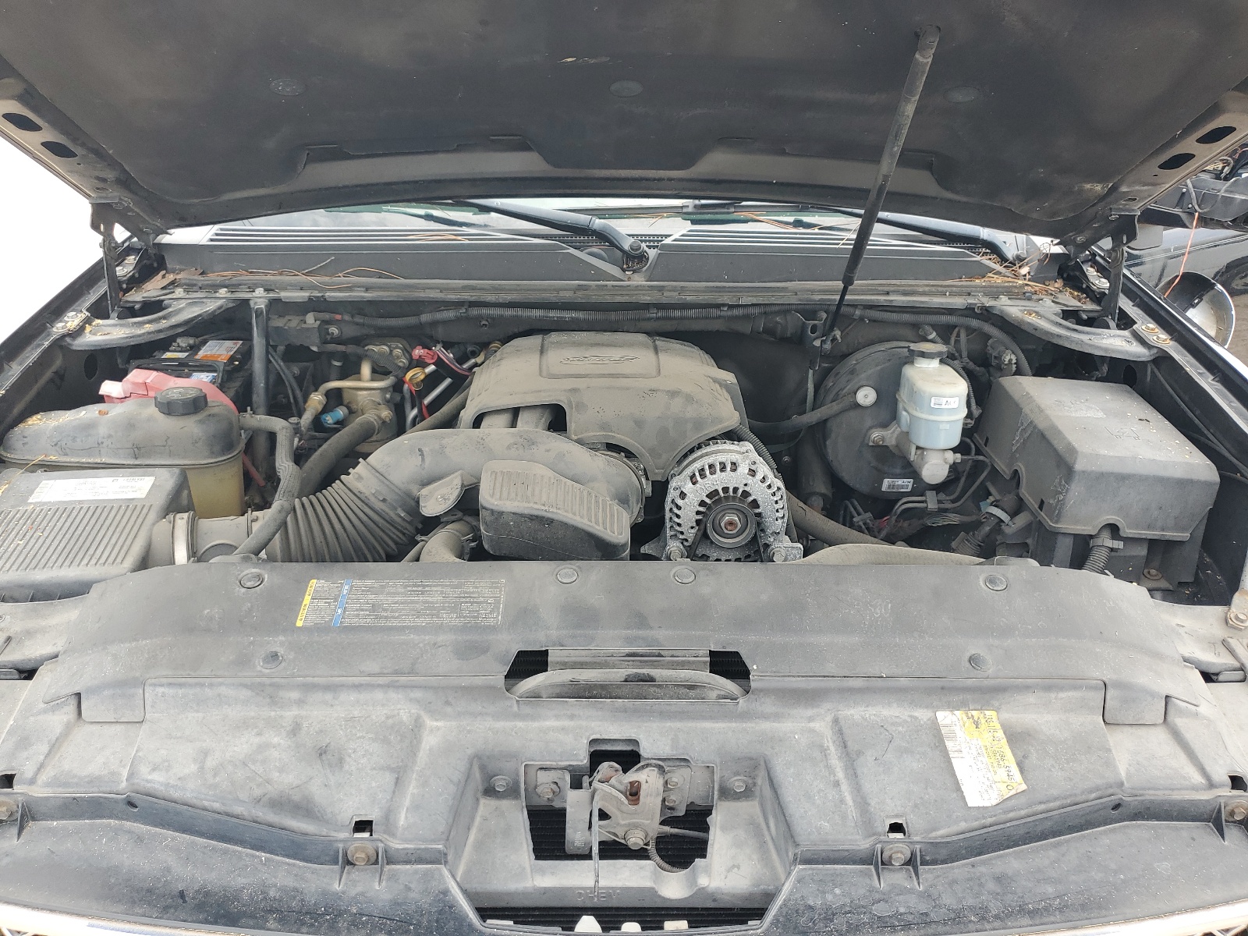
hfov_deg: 67.3
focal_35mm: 26
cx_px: 624
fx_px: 937
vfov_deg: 53.1
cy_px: 468
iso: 50
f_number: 1.5
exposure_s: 1/435
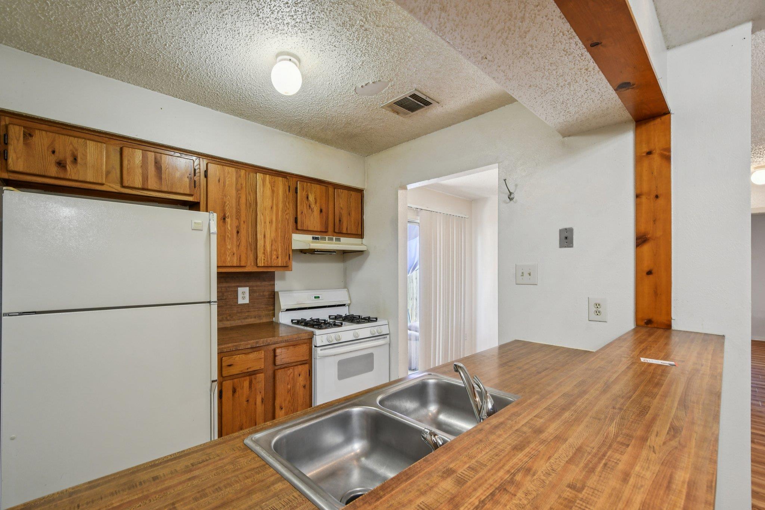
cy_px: 255
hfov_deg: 100.4
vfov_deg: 77.3
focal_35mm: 15
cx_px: 382
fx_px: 319
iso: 400
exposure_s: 1/15
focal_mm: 10
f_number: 8
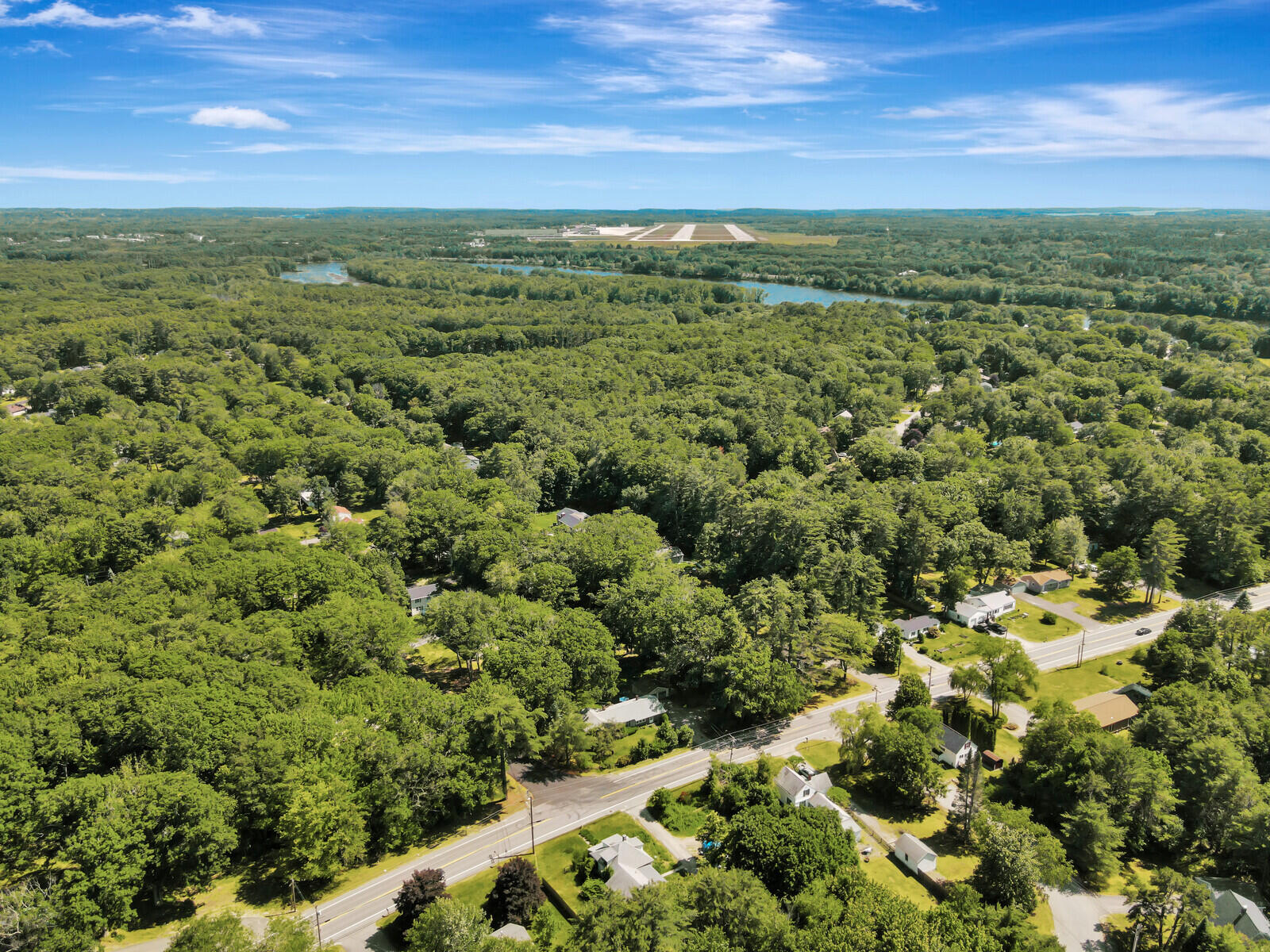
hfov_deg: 71.6
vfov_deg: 56.8
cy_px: 476
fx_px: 881
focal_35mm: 24
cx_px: 635
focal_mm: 4.5
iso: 200
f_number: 2.8
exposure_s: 1/800
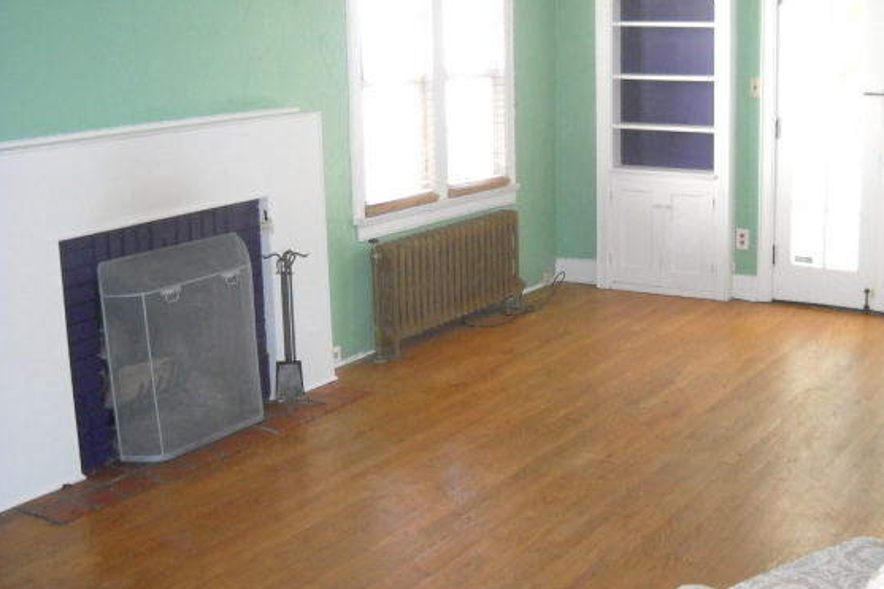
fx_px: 1203
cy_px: 302
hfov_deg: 40.3
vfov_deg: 27.5
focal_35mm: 49
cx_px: 490
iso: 400
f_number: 3.1
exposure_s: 1/30
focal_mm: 6.72
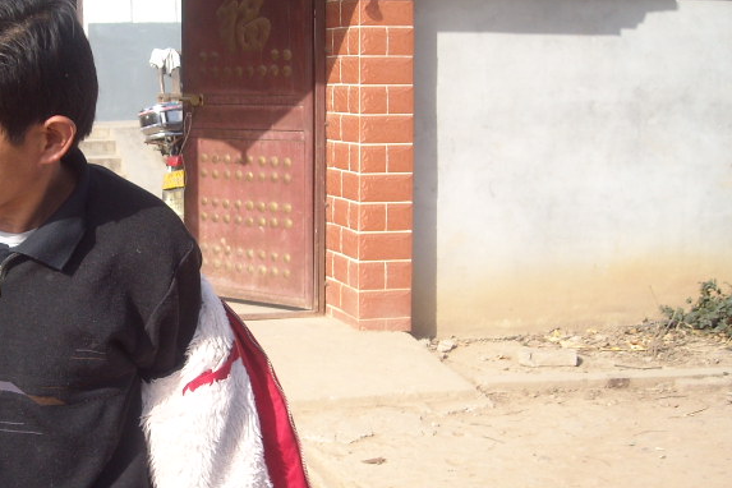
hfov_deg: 30.0
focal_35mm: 65
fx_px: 1322
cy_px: 263
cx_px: 120
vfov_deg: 20.9
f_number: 5.6
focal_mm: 5.7
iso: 64
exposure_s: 1/148
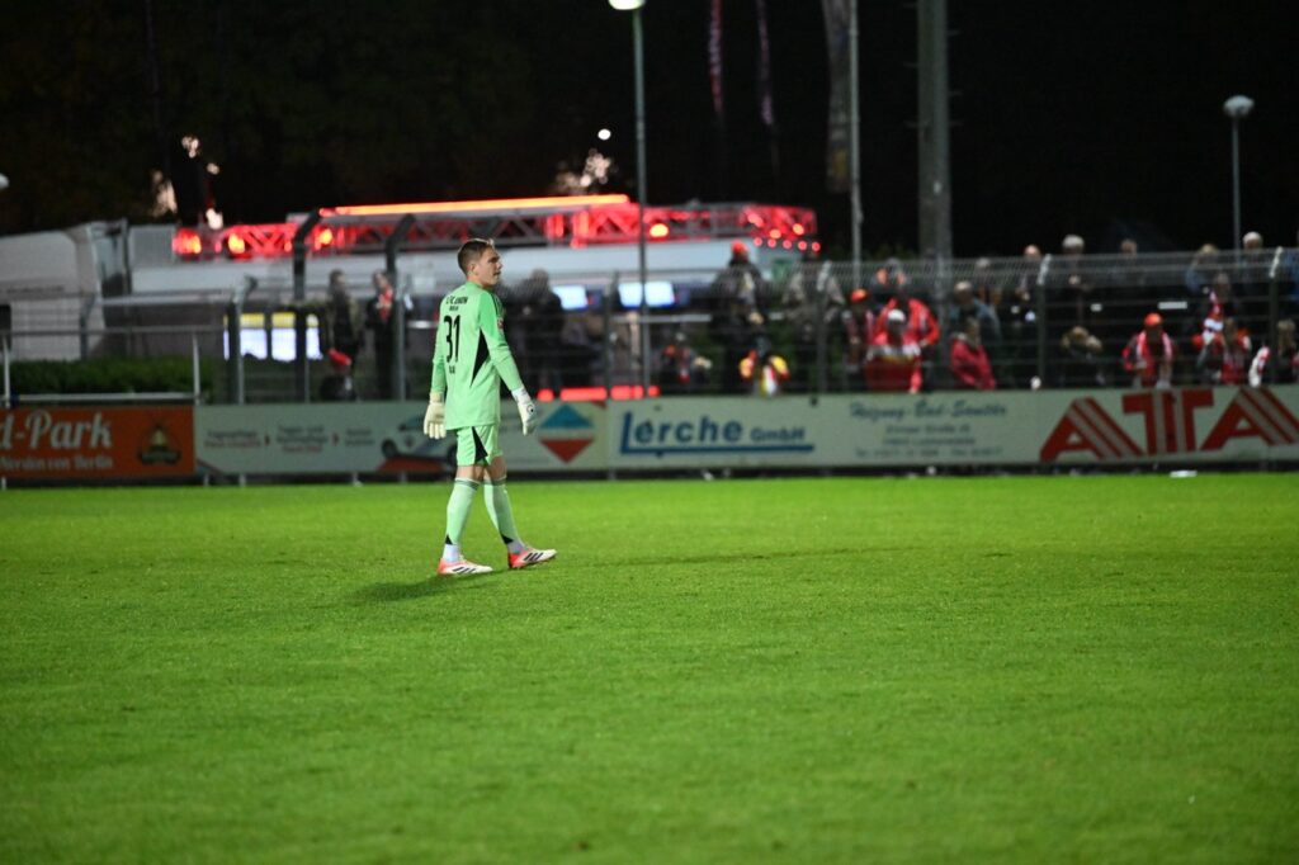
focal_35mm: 200
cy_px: 432
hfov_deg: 10.3
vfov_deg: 6.9
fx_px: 7214
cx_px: 650
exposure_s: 1/1000
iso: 10000
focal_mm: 200
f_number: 2.8
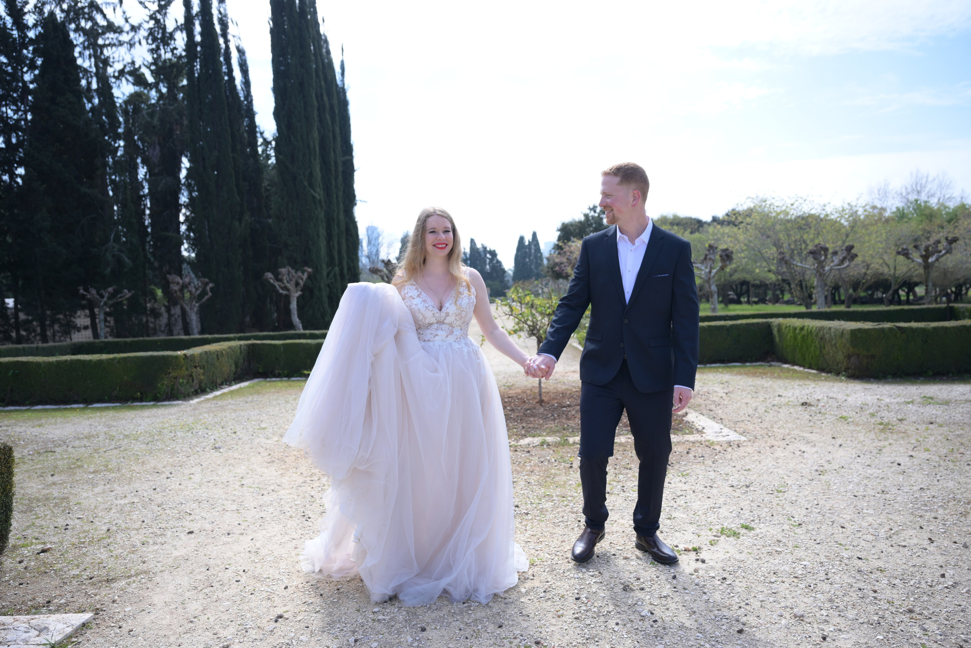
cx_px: 486
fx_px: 648
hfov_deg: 73.7
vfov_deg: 53.2
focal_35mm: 24
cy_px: 324
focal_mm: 24
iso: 125
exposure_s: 1/800
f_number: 3.5
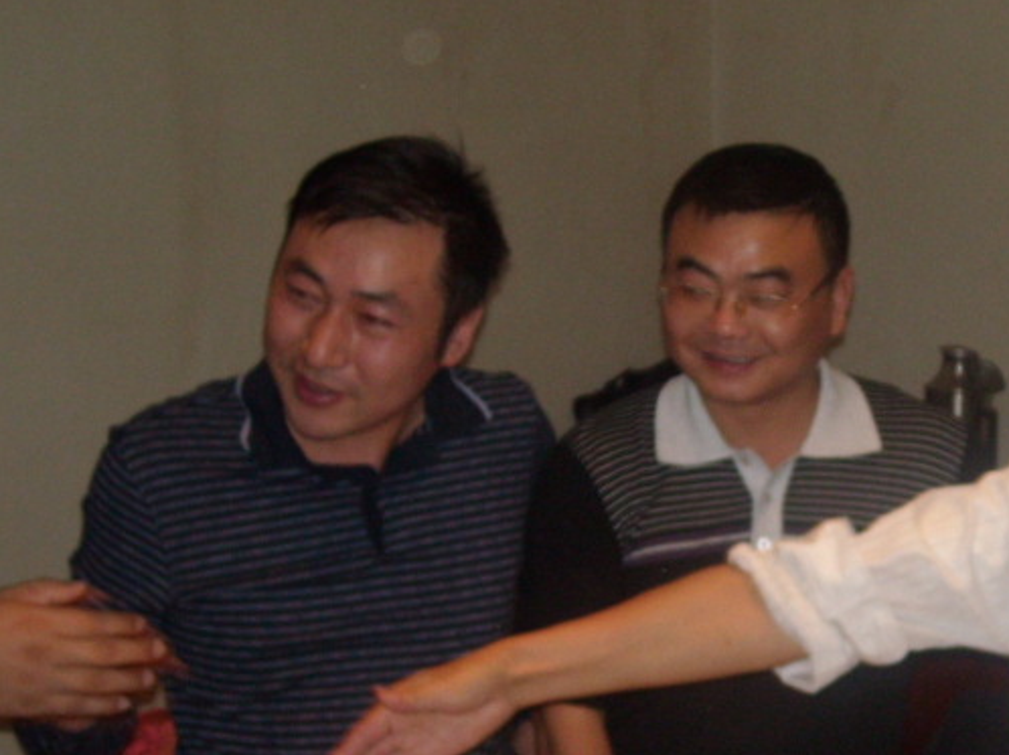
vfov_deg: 20.2
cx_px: 871
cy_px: 625
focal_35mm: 72
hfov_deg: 26.3
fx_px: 2098
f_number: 2.8
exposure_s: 1/60
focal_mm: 5.7
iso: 200
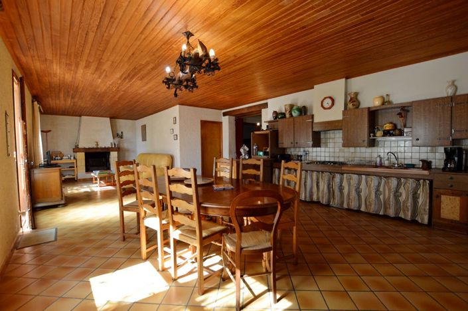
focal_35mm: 15
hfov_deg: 100.5
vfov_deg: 77.2
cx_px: 234
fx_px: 195
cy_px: 156
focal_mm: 10
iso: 400
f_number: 4.5
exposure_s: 1/80
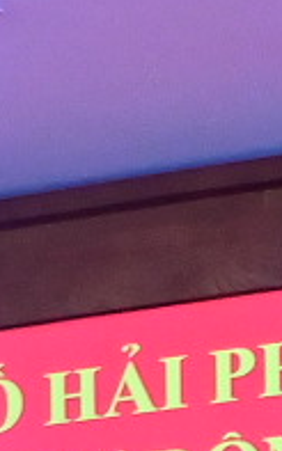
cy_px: 1328
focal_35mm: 407
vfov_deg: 4.9
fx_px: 5008
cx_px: 1279
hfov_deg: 3.1
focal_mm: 27
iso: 1600
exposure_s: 1/200
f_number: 4
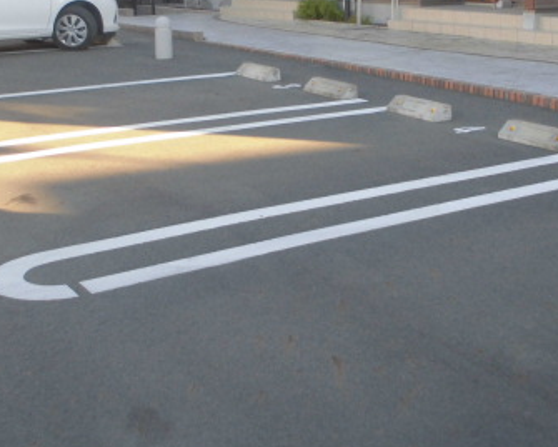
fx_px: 892
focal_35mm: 54
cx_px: 311
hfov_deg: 34.7
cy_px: 108
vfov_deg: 27.7
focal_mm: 5.3
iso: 100
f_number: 3.7
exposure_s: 1/100
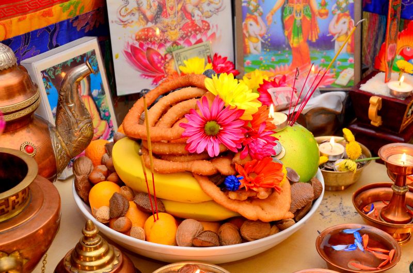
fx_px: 773
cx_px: 206
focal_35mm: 68
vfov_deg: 20.1
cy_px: 136
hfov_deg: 29.9
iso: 1250
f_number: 8
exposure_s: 1/80
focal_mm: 45
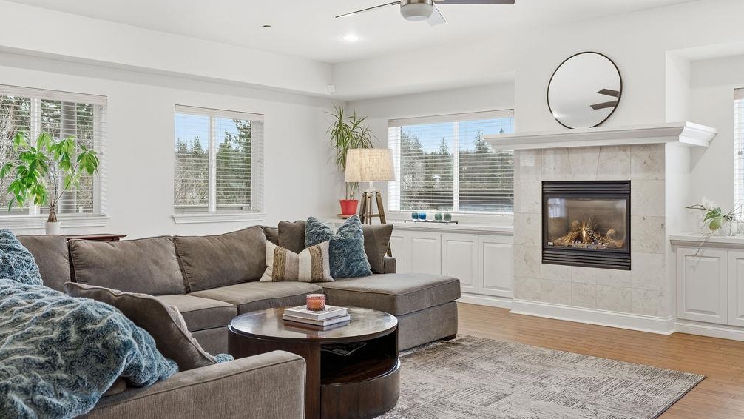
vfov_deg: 36.1
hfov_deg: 60.2
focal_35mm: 33
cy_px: 206
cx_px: 372
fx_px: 642
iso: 100
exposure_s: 1/20
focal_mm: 30.5
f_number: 8
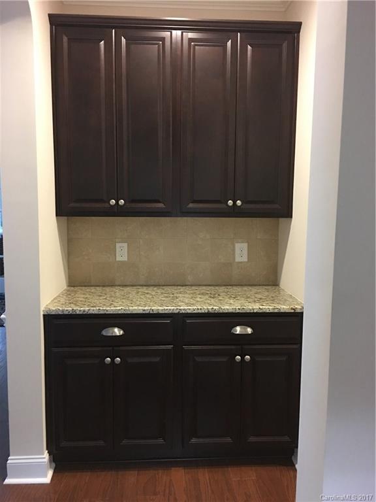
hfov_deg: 48.2
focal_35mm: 29
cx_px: 188
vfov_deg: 61.7
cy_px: 251
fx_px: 420
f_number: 2.2
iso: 80
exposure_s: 1/4
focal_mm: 4.15
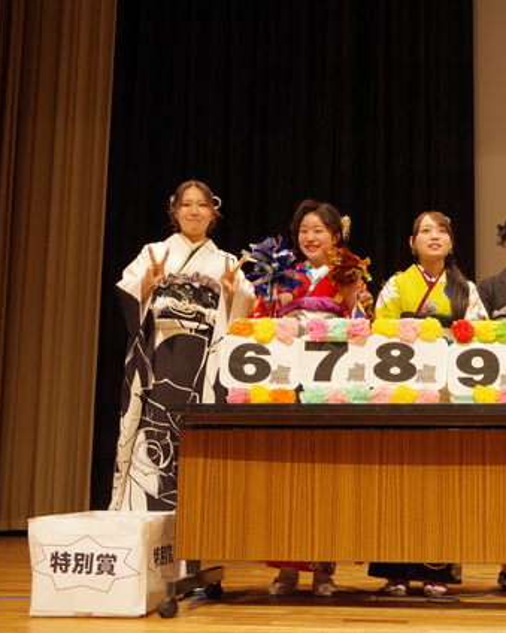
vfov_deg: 36.7
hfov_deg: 29.0
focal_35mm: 51
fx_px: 955
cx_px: 412
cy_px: 316
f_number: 5.6
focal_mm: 24
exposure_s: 1/60
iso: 1600
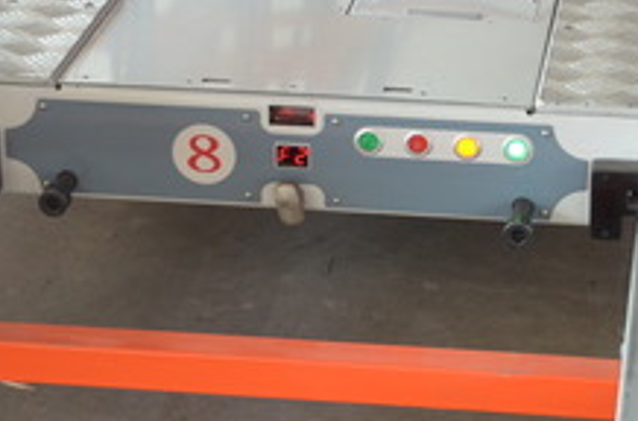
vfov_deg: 9.6
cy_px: -12
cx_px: 398
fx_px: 2492
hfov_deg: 14.6
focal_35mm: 141
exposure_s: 1/60
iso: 720
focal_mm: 32
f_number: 4.2
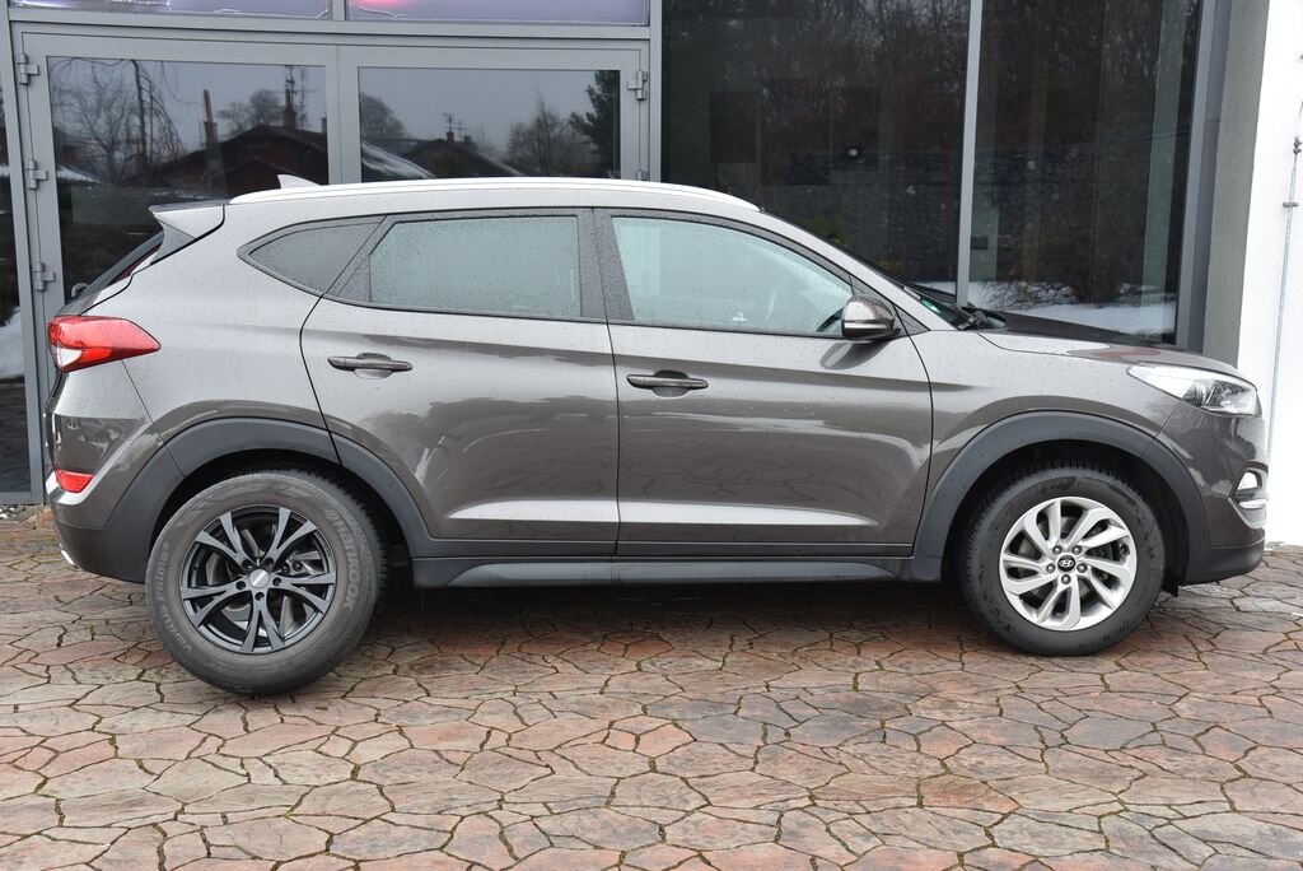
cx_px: 652
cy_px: 436
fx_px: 1593
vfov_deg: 30.6
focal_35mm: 44
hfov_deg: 44.5
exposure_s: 1/100
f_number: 5.6
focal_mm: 44
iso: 500
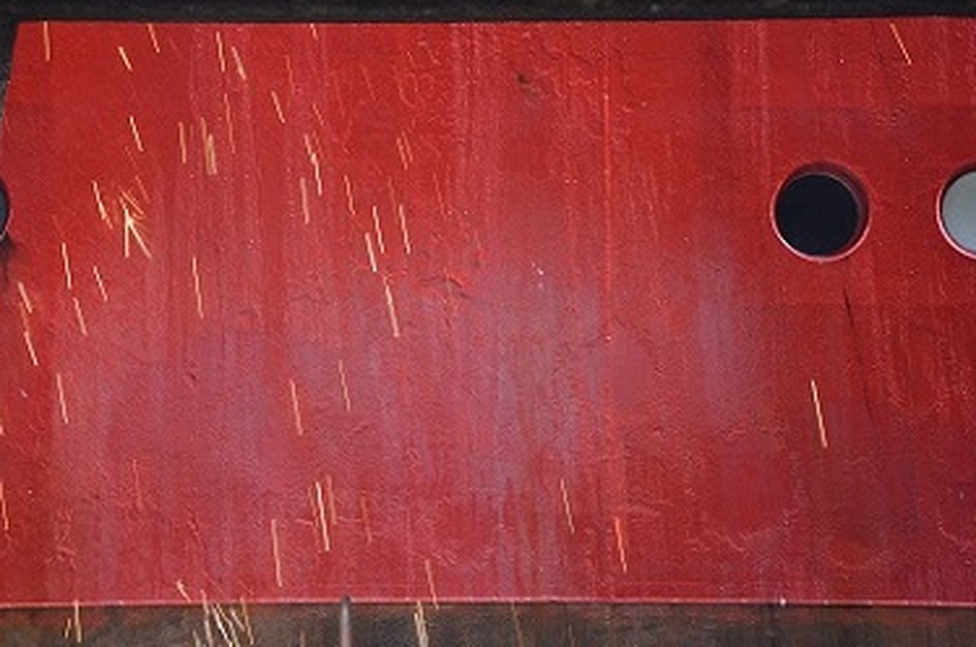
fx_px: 2355
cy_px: 290
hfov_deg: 23.4
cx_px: 472
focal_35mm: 87
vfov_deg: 15.6
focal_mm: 48
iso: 900
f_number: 4.8
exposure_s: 1/30
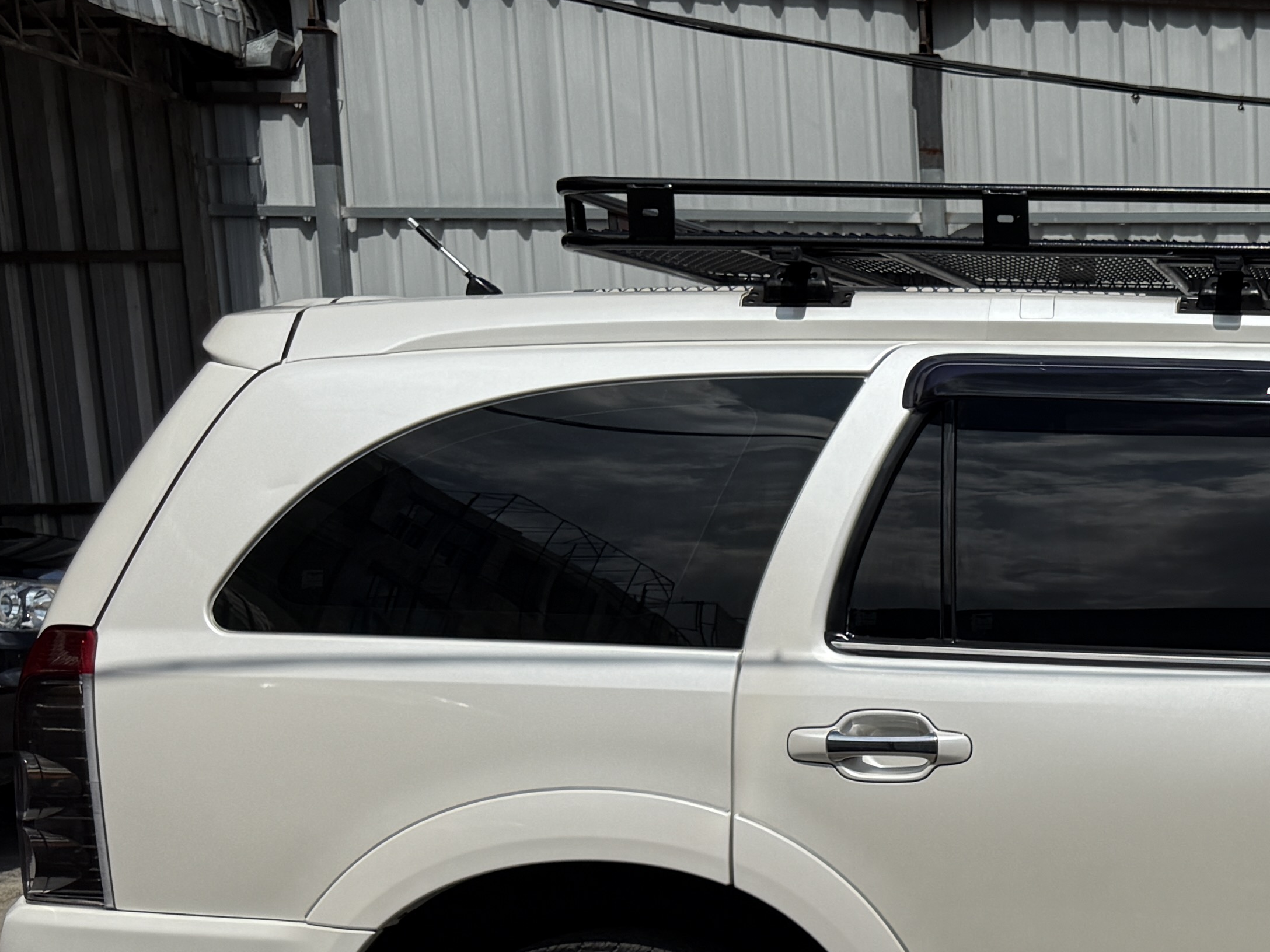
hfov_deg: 27.9
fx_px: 2311
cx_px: 1419
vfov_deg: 22.7
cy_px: 852
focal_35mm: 63
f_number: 1.78
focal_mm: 6.76
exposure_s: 1/10309
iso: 80
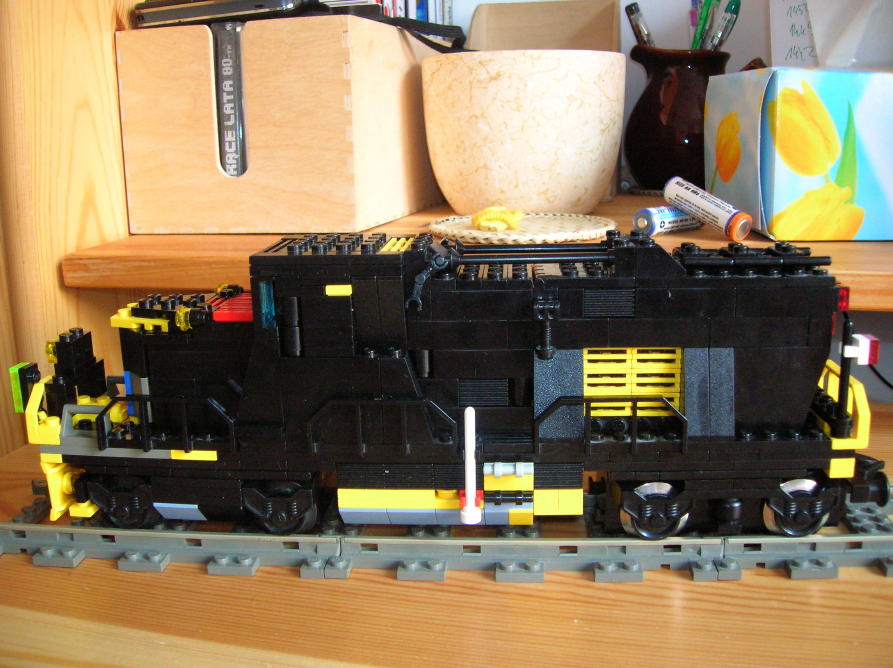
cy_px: 334
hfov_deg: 54.0
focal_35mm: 34
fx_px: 876
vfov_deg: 41.7
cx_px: 446
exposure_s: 1/5.3
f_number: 2.9
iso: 200
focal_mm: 5.7
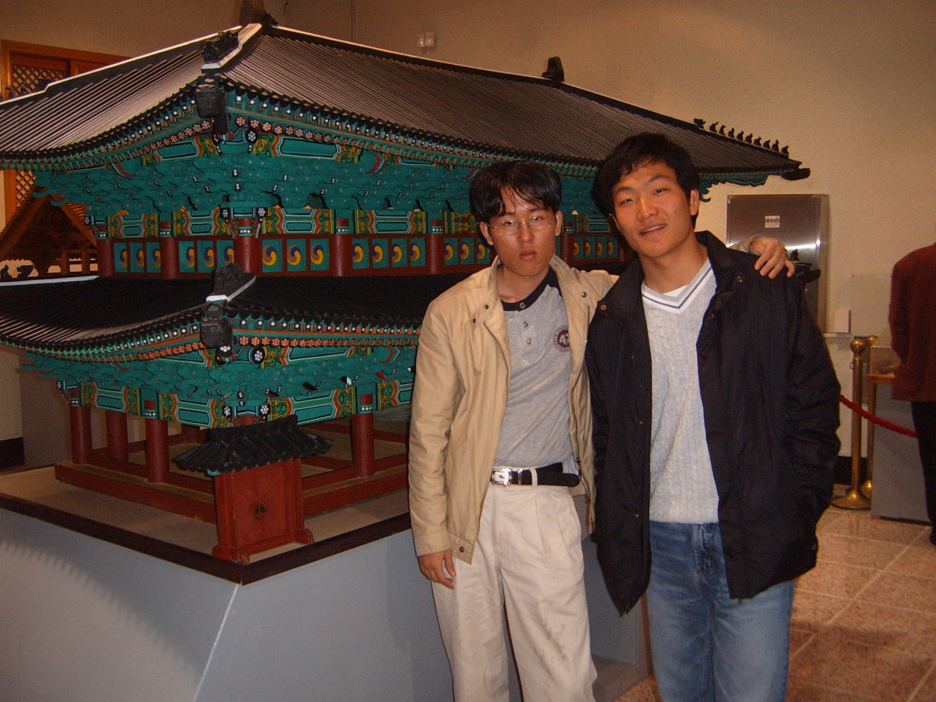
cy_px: 351
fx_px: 1000
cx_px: 468
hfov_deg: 50.1
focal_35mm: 37
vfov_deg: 38.7
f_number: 2.9
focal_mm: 6.2
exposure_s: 1/30
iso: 141
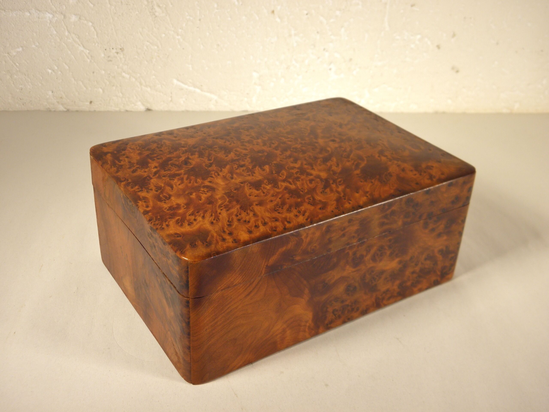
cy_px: 206
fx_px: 619
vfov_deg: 36.8
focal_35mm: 39
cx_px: 274
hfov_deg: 47.9
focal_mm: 7.1
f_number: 3.8
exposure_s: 1/50
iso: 100
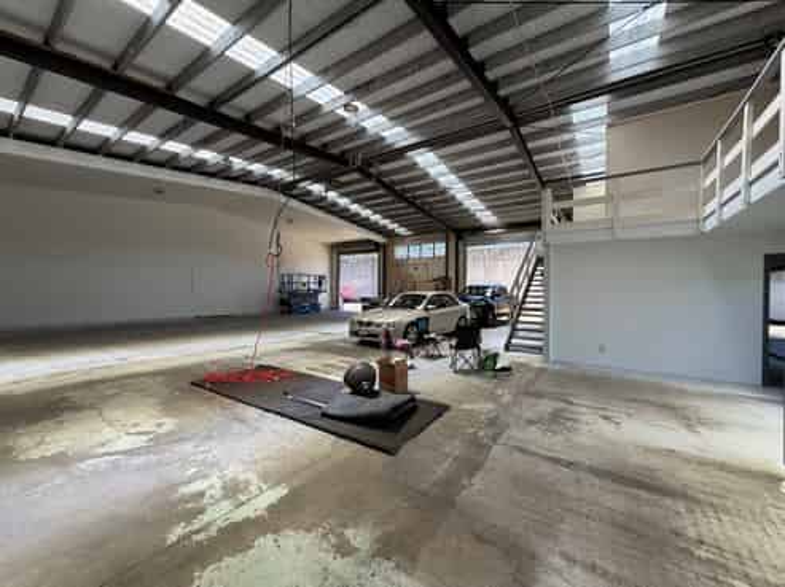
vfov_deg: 85.6
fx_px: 317
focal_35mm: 14
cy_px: 294
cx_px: 392
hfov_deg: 102.1
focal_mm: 2.22
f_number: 2.2
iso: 40
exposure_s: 1/246
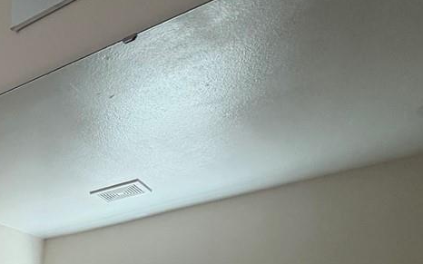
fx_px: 588
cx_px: -257
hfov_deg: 25.5
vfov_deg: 18.2
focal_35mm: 51
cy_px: 510
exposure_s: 1/120
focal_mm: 2.22
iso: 125
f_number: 2.2
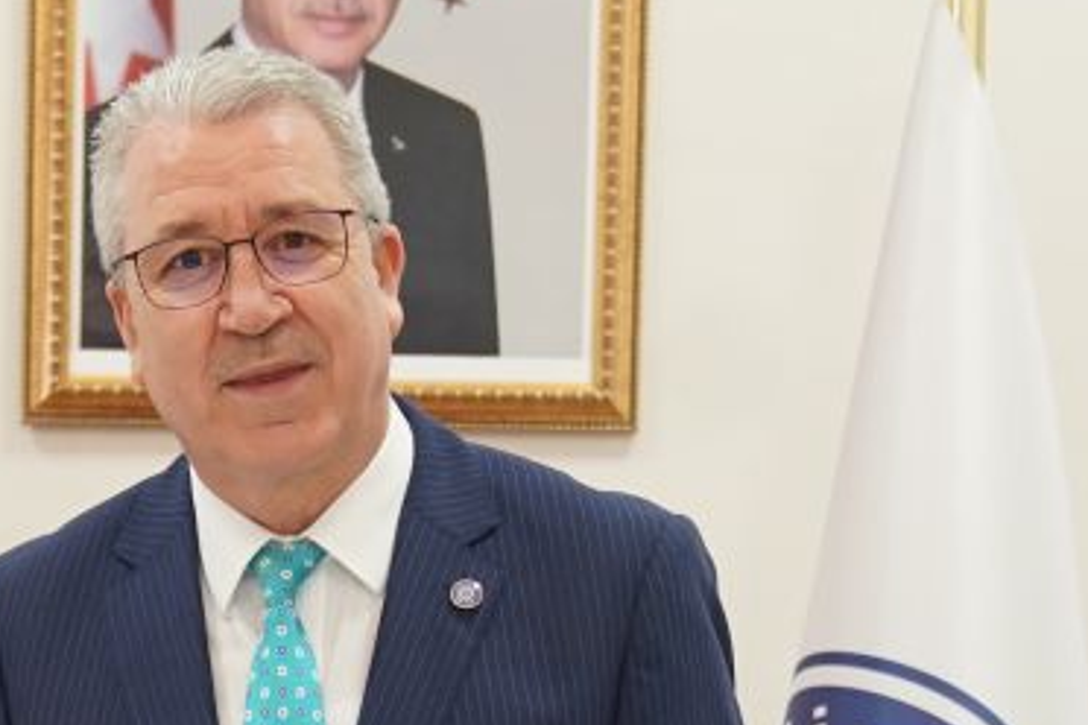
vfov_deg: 10.1
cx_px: 193
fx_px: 4019
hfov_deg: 15.3
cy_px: 956
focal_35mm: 133
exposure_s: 1/125
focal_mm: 33
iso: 1600
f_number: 3.2
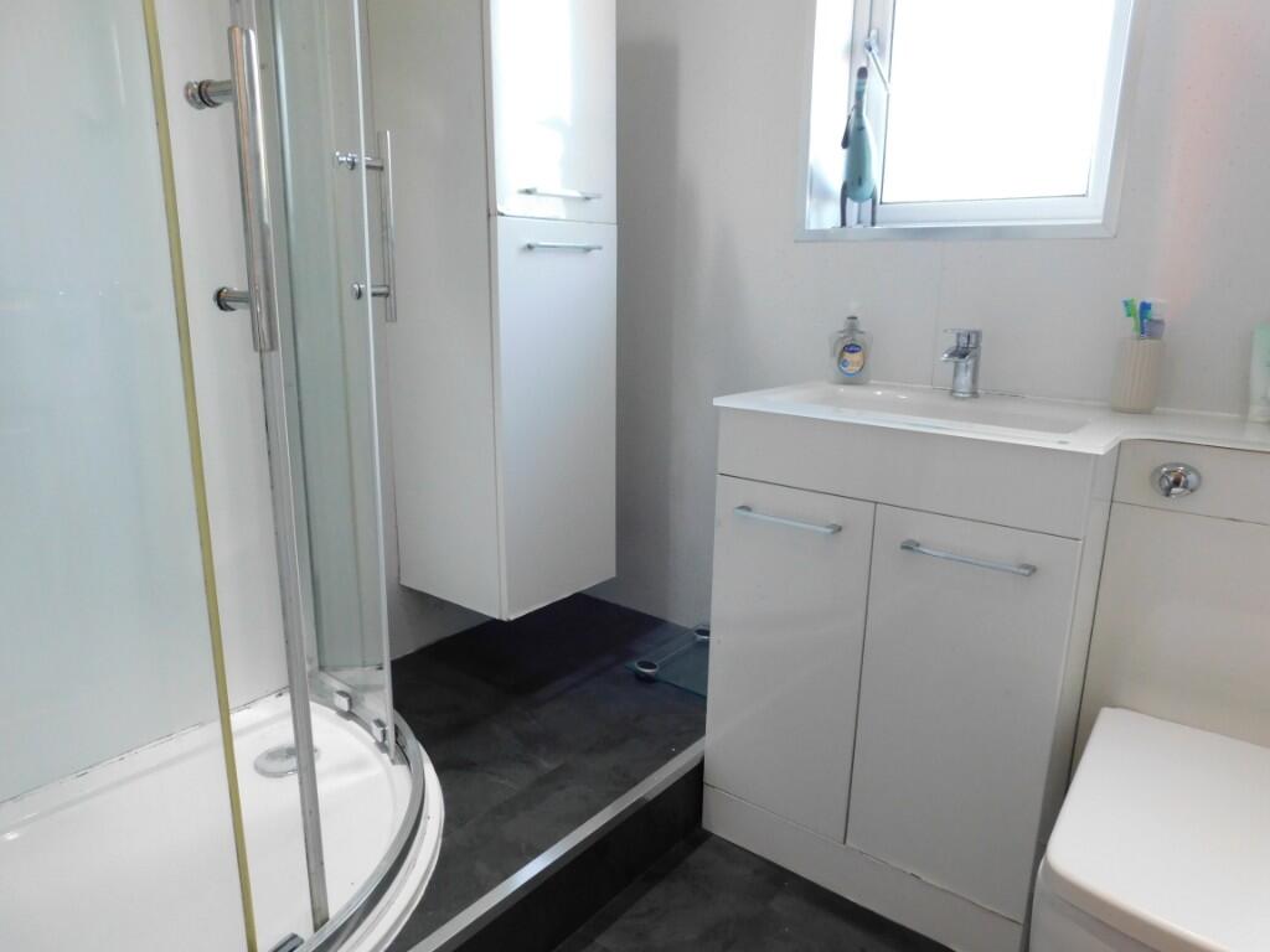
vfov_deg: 58.9
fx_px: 844
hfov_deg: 73.9
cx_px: 635
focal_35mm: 23
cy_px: 476
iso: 280
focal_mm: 4
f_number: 3
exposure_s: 1/30
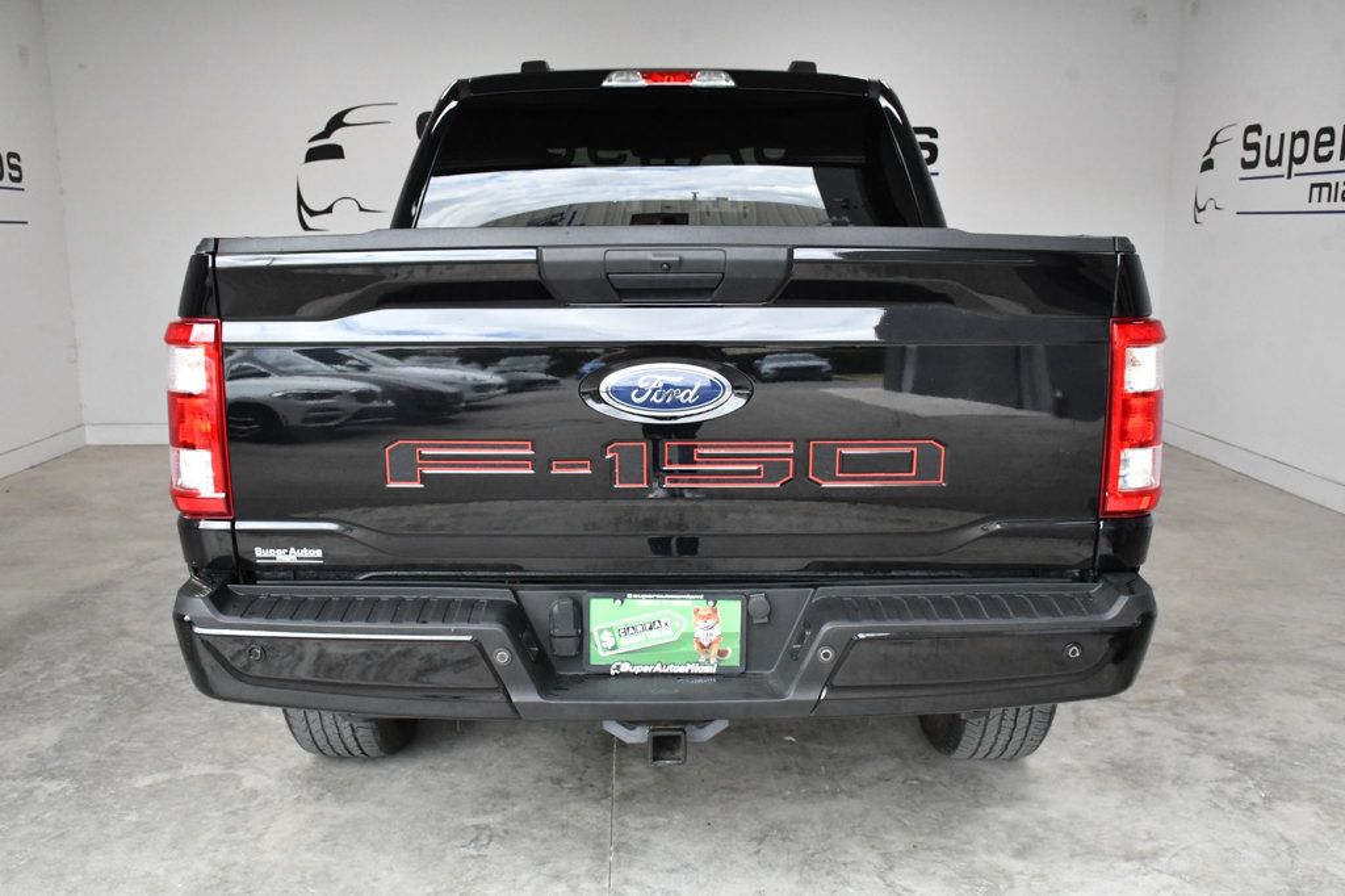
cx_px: 672
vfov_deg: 38.9
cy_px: 448
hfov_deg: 55.8
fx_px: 1270
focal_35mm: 34
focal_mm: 23
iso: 2500
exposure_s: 1/400
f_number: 10
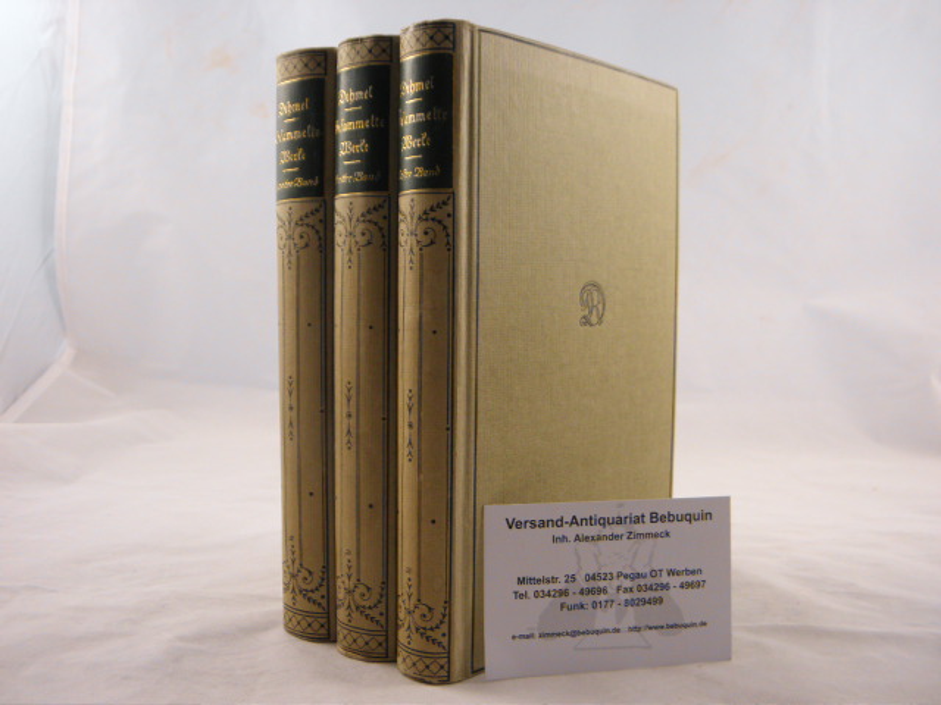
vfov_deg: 42.9
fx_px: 897
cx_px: 470
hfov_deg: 55.4
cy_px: 352
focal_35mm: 33
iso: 100
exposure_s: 1/50
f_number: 3.6
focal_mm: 5.9
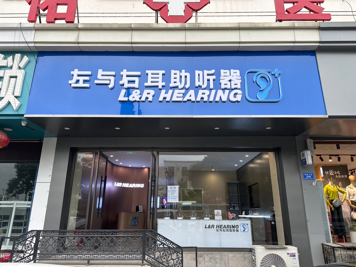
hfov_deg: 71.6
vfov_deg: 56.8
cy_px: 134
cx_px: 178
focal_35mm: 24
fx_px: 247
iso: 64
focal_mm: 6.86
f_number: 1.78
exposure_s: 1/237
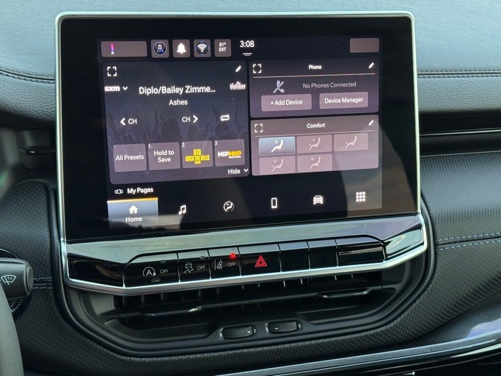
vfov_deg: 30.3
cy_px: 188
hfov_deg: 39.7
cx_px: 250
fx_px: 695
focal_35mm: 48
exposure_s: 1/59
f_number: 1.78
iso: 160
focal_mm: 6.76
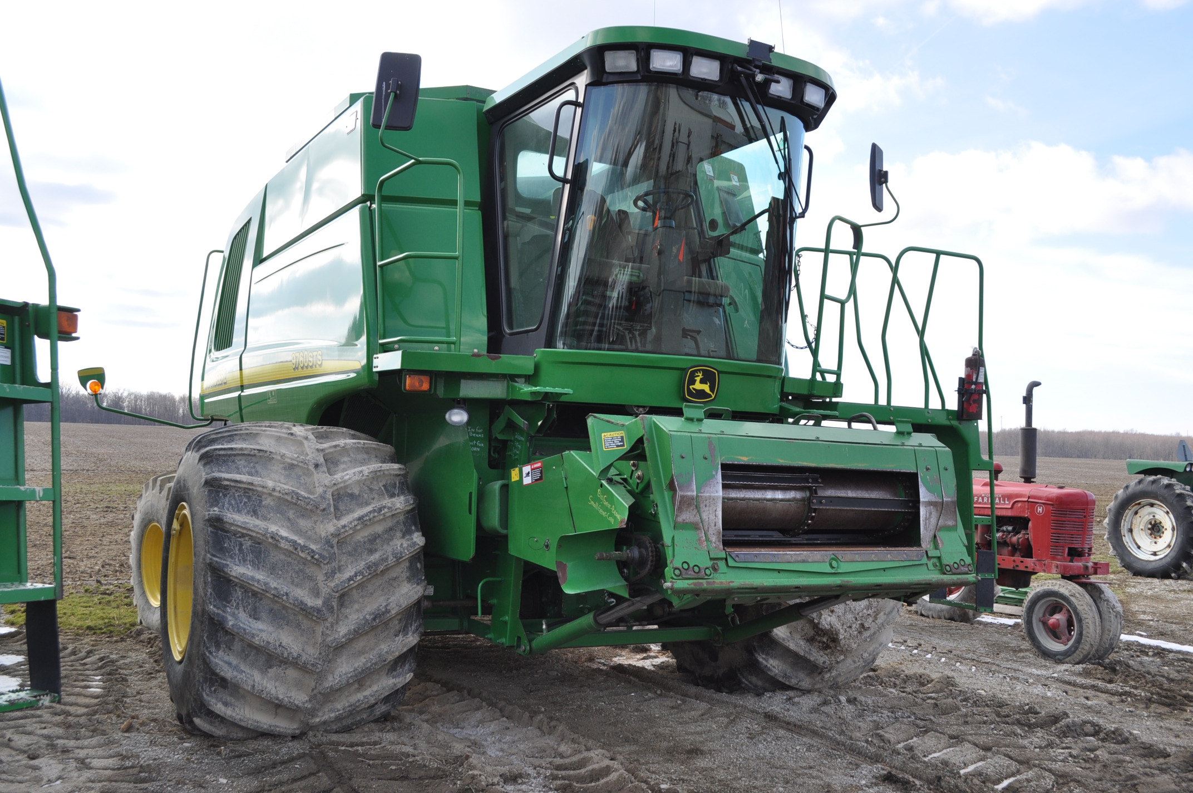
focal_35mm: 33
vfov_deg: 39.9
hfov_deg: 57.3
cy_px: 396
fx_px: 1092
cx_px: 596
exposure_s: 1/200
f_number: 7.1
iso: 200
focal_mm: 22
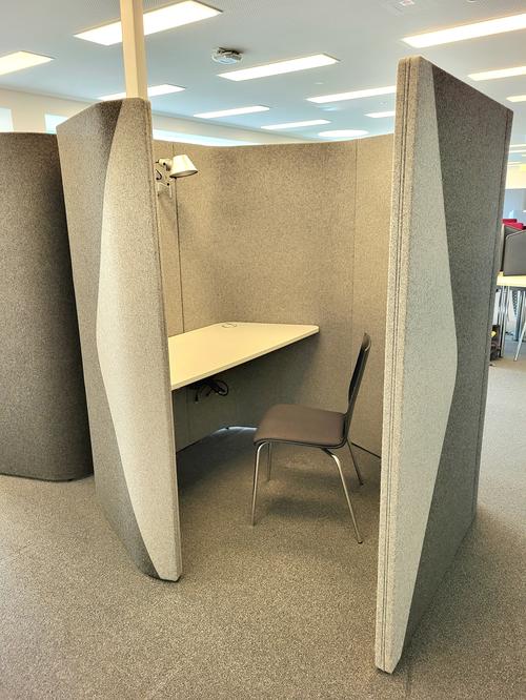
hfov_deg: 53.1
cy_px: 350
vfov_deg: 67.3
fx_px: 526
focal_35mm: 26
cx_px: 263
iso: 125
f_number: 1.8
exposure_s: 1/100
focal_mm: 5.4
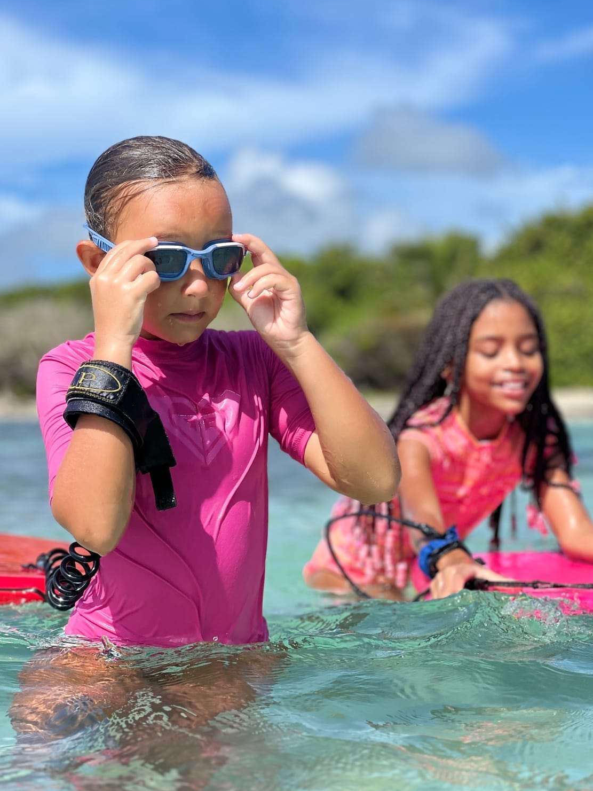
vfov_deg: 25.0
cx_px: 300
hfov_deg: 18.9
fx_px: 1781
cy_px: 393
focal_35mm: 78
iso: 32
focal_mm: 9
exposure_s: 1/673
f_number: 2.8
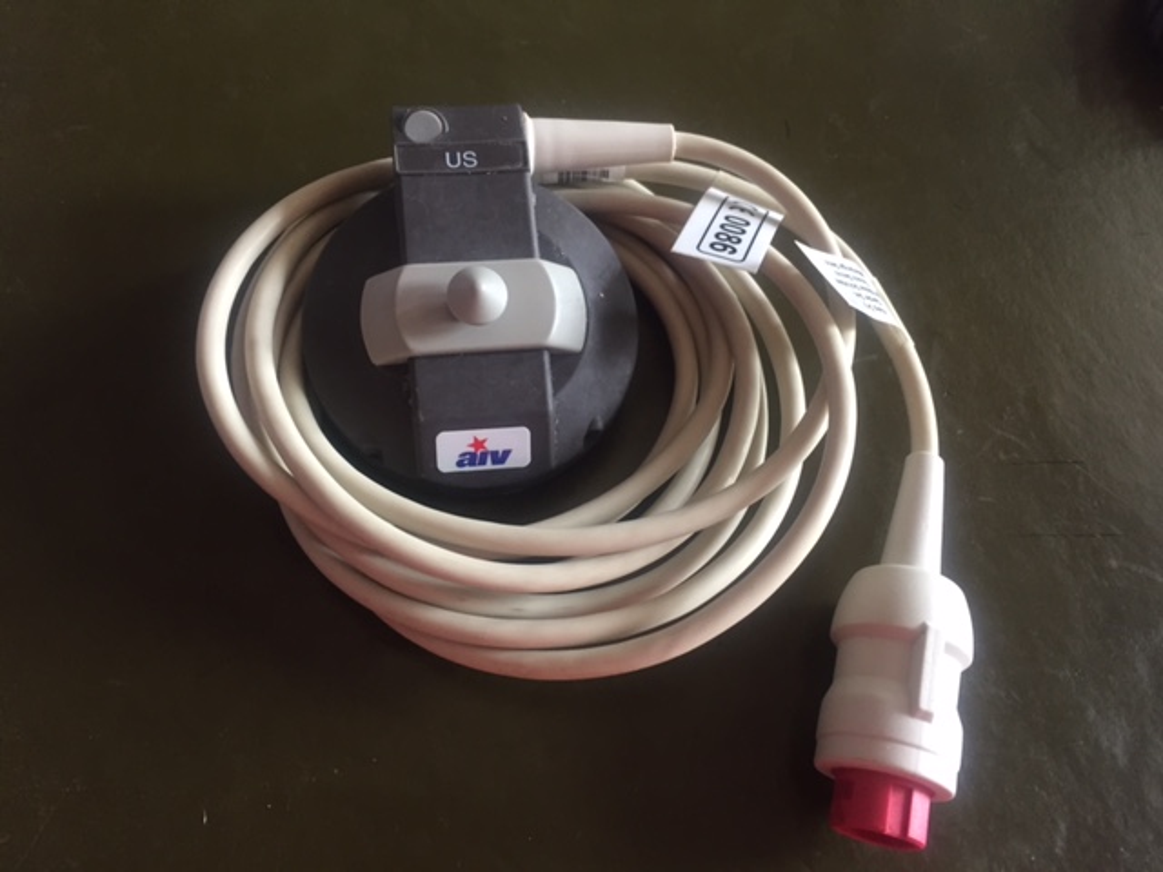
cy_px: 436
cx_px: 582
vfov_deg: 48.2
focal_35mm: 29
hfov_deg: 61.7
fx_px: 974
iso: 160
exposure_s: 1/33
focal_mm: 4.15
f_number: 2.2
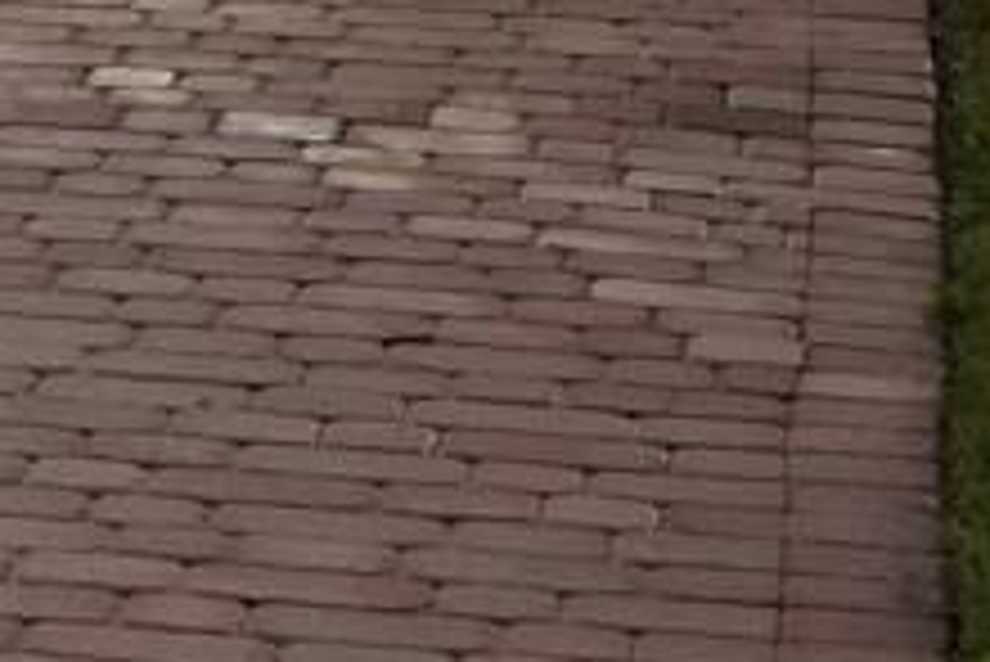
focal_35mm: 276
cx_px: -1670
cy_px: -772
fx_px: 7595
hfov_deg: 6.9
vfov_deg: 4.9
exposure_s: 1/10
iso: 2000
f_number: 4
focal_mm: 25.5
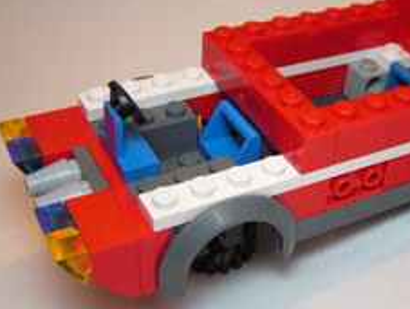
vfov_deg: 25.7
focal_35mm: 57
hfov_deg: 33.1
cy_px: 137
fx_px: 676
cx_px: 303
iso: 200
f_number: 2.8
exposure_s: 1/40
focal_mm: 6.3
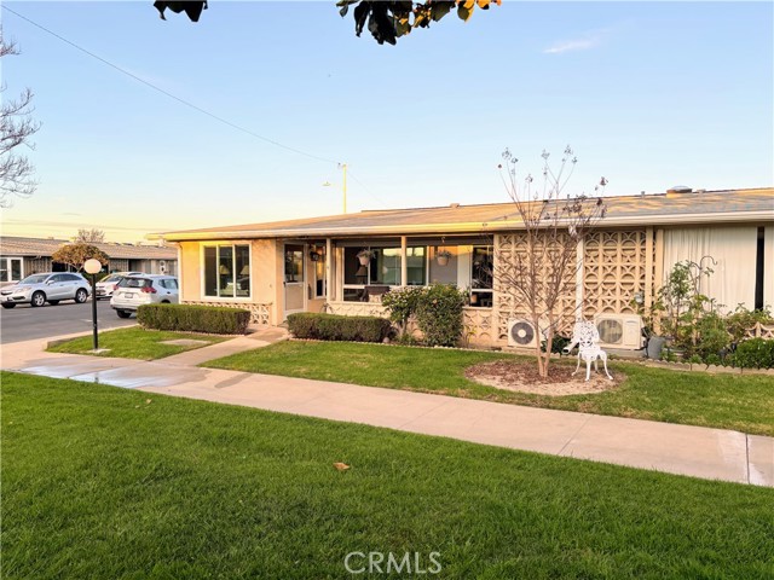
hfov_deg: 67.3
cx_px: 387
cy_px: 290
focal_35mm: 26
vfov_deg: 53.1
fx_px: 581
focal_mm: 5.96
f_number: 1.6
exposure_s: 1/615
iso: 50
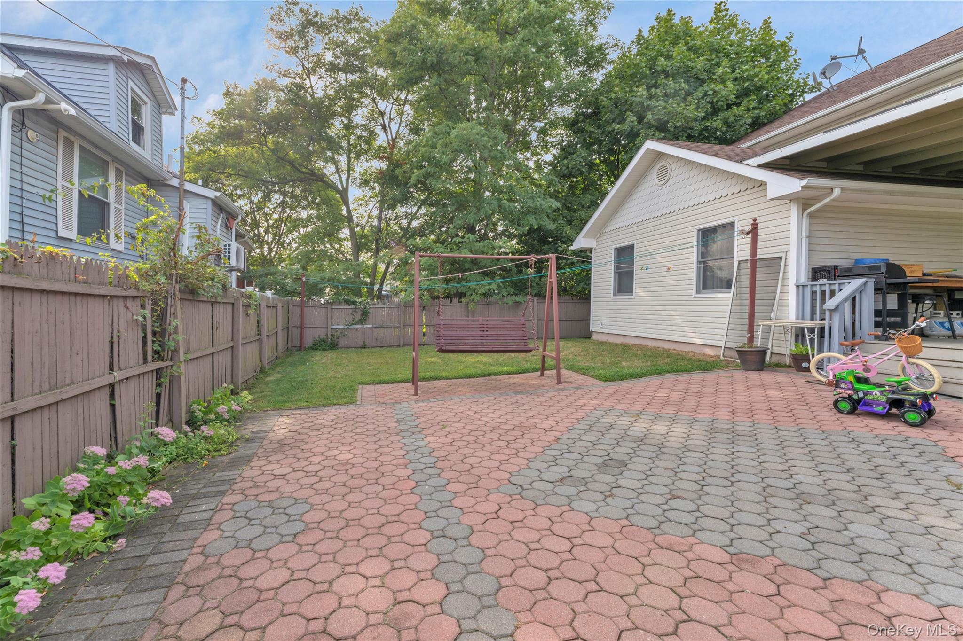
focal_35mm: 14
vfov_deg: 81.2
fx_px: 374
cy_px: 320
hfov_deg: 104.3
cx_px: 482
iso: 100
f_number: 8
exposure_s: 1/15
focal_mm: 14
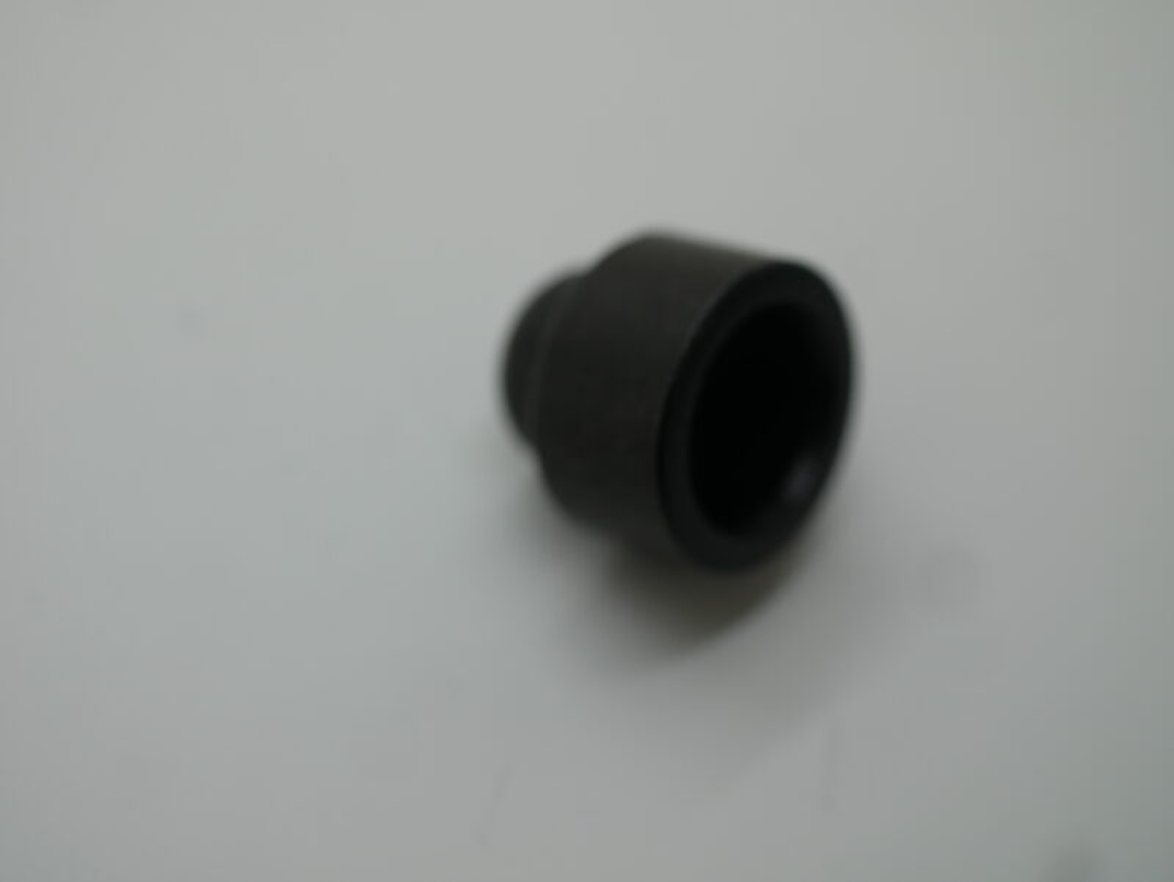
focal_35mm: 60
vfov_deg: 24.4
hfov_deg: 32.2
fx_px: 2036
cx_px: 587
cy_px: 441
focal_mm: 30
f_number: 3.5
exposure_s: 1/200
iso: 200
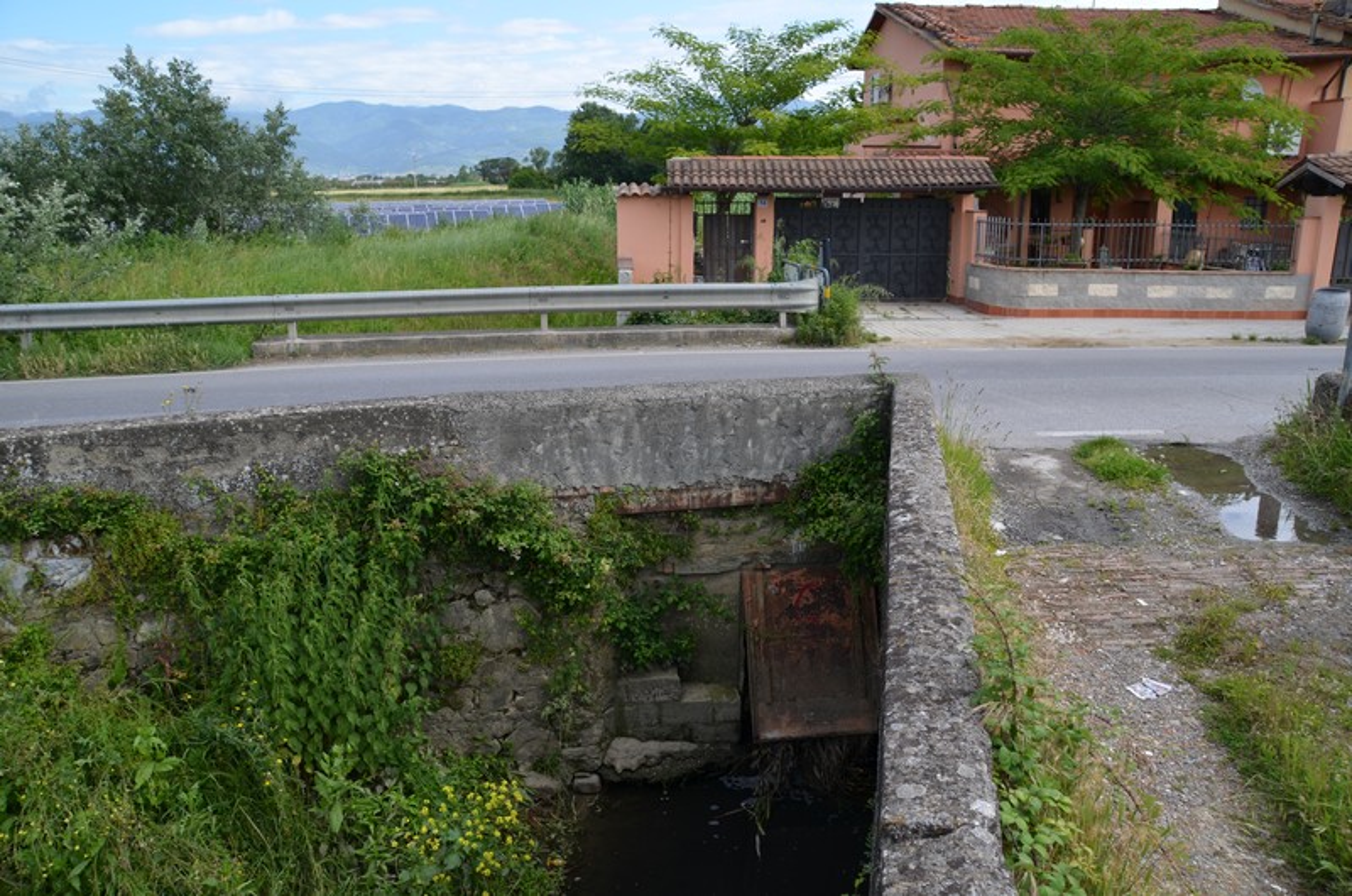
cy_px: 448
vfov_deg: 47.7
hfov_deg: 67.5
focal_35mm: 27
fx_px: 1012
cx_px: 676
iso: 200
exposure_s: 1/250
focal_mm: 18
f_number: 8
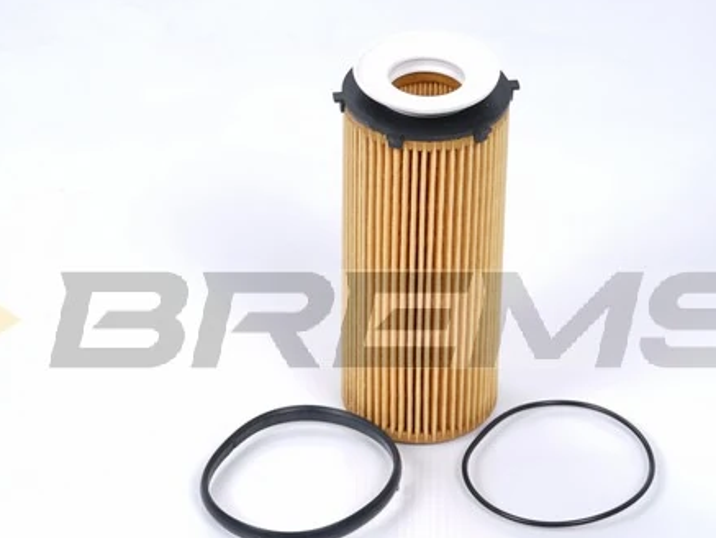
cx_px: 398
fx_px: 1448
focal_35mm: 70
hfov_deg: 27.7
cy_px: 318
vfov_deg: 21.0
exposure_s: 1/200
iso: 50
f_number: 13
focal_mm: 53
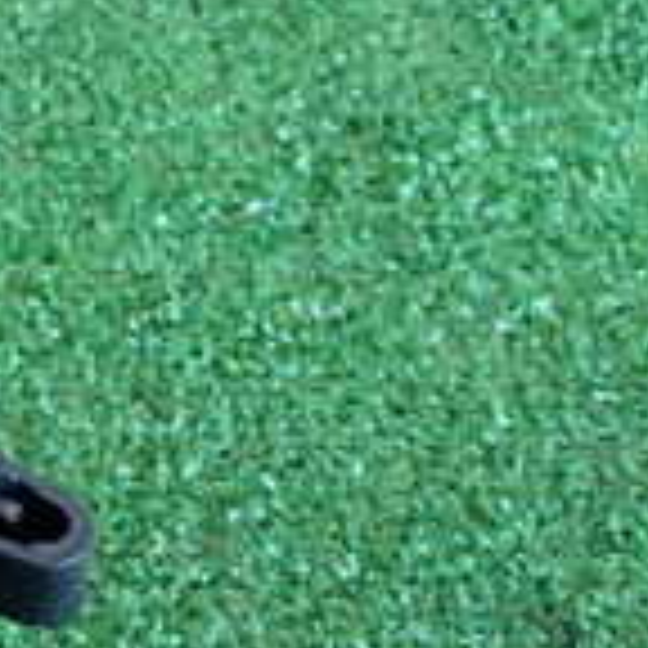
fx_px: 2965
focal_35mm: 140
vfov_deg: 12.5
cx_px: -464
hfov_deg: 11.7
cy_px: 346
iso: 320
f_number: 2.7
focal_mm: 6.83
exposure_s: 1/40
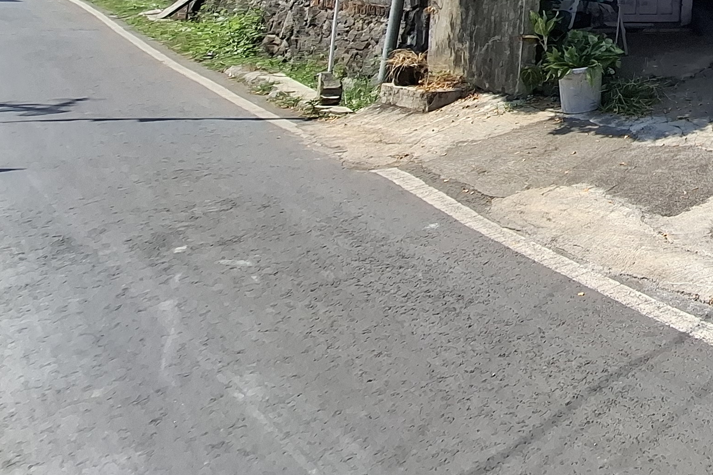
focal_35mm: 35
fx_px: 693
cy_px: -125
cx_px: 854
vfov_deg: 30.7
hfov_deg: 39.4
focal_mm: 1.74
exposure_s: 1/1027
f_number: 2.2
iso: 40
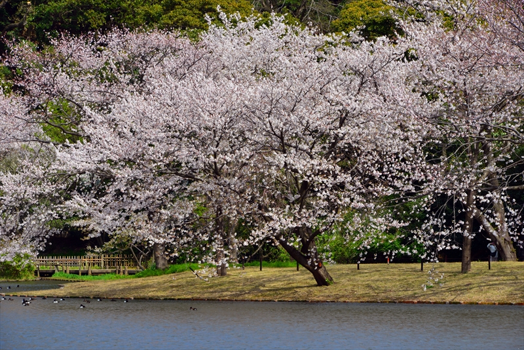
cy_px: 175
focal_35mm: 170
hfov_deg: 12.1
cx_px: 262
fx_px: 2475
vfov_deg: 8.1
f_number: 10
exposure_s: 1/400
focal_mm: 170
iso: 400
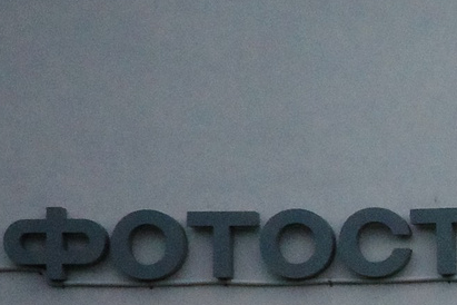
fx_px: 3161
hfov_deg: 7.3
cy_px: 566
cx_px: 1395
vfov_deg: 5.4
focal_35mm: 249
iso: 5000
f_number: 11
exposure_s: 1/500
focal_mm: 26
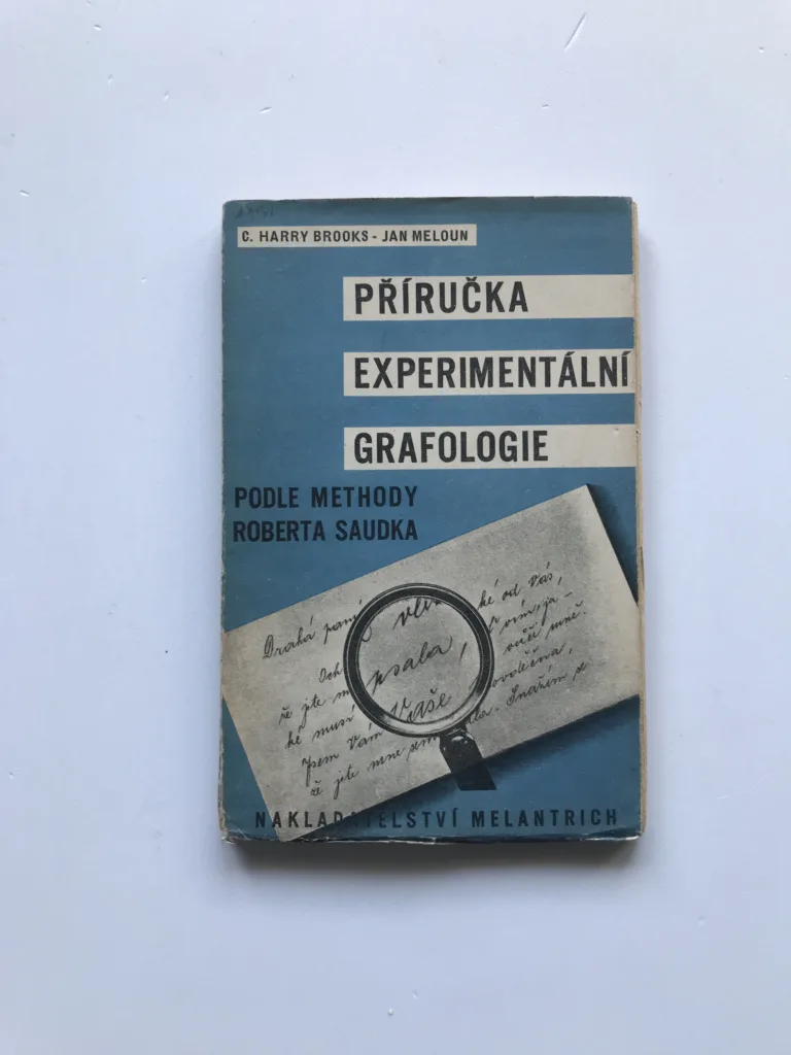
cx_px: 396
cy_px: 528
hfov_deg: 49.7
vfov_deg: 63.4
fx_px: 853
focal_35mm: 28
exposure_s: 1/100
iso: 32
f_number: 1.8
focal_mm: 3.99
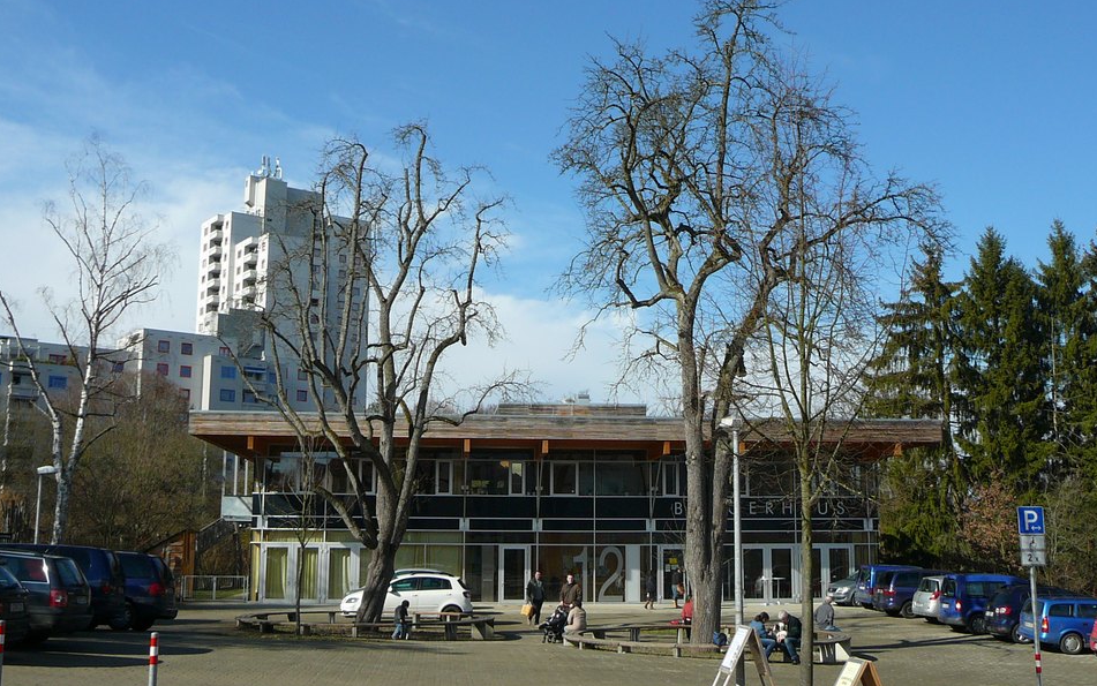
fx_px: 1166
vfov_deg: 32.7
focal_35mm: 39
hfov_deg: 50.4
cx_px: 571
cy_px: 392
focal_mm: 5.2
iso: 80
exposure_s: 1/400
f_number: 5
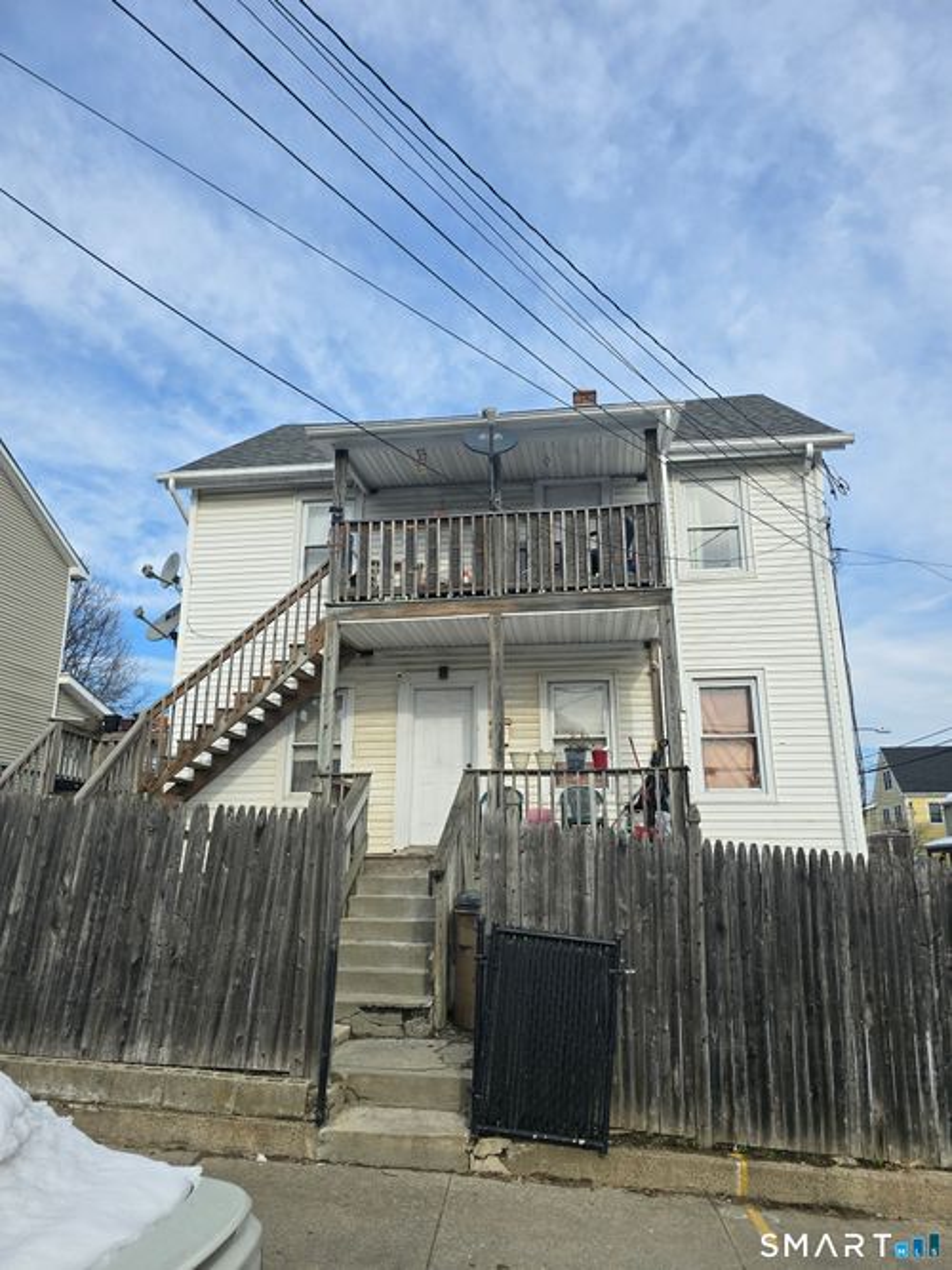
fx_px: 844
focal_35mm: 23
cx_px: 476
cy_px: 635
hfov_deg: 58.9
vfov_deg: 73.9
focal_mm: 6.3
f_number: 1.7
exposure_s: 1/701
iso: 12
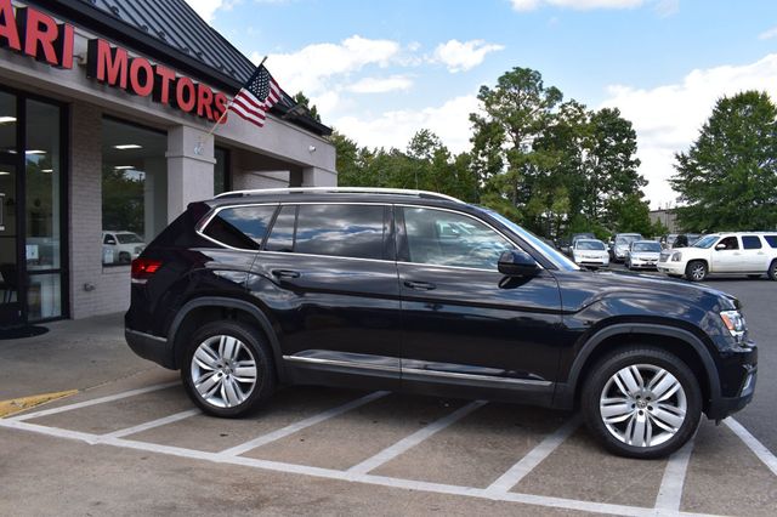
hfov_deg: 67.4
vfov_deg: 47.9
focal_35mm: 27
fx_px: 582
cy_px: 258
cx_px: 388
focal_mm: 18
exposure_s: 1/320
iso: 400
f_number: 11
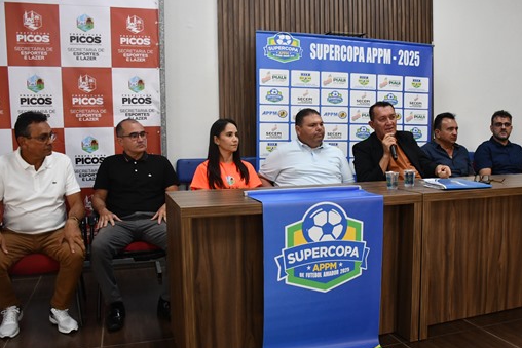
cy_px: 184
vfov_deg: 38.9
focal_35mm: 34
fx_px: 493
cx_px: 311
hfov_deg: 55.4
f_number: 3.5
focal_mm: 18
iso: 2000
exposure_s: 1/125
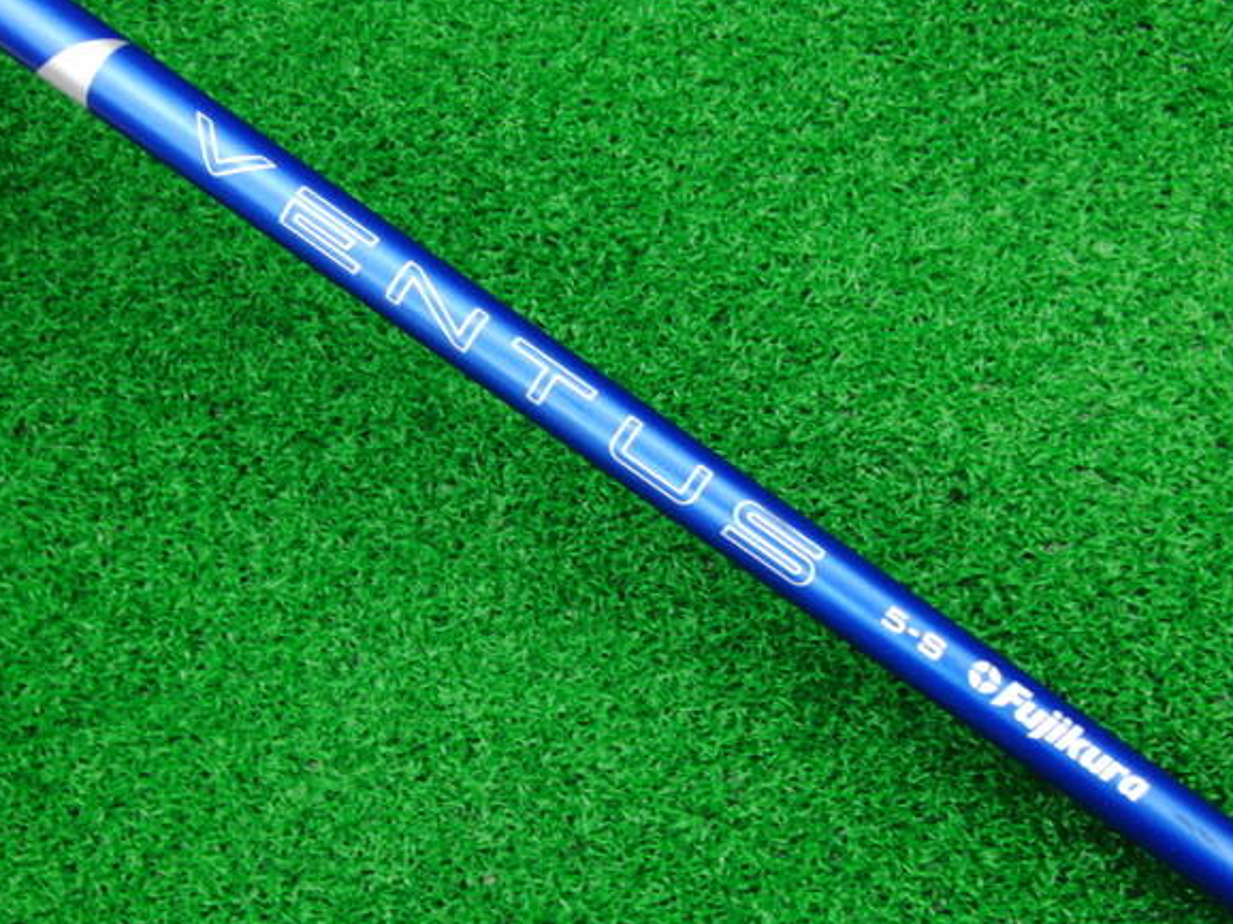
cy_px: 465
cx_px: 608
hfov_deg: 45.8
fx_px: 1460
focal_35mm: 41
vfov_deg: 35.1
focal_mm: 6.42
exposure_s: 1/25
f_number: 3.6
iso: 400
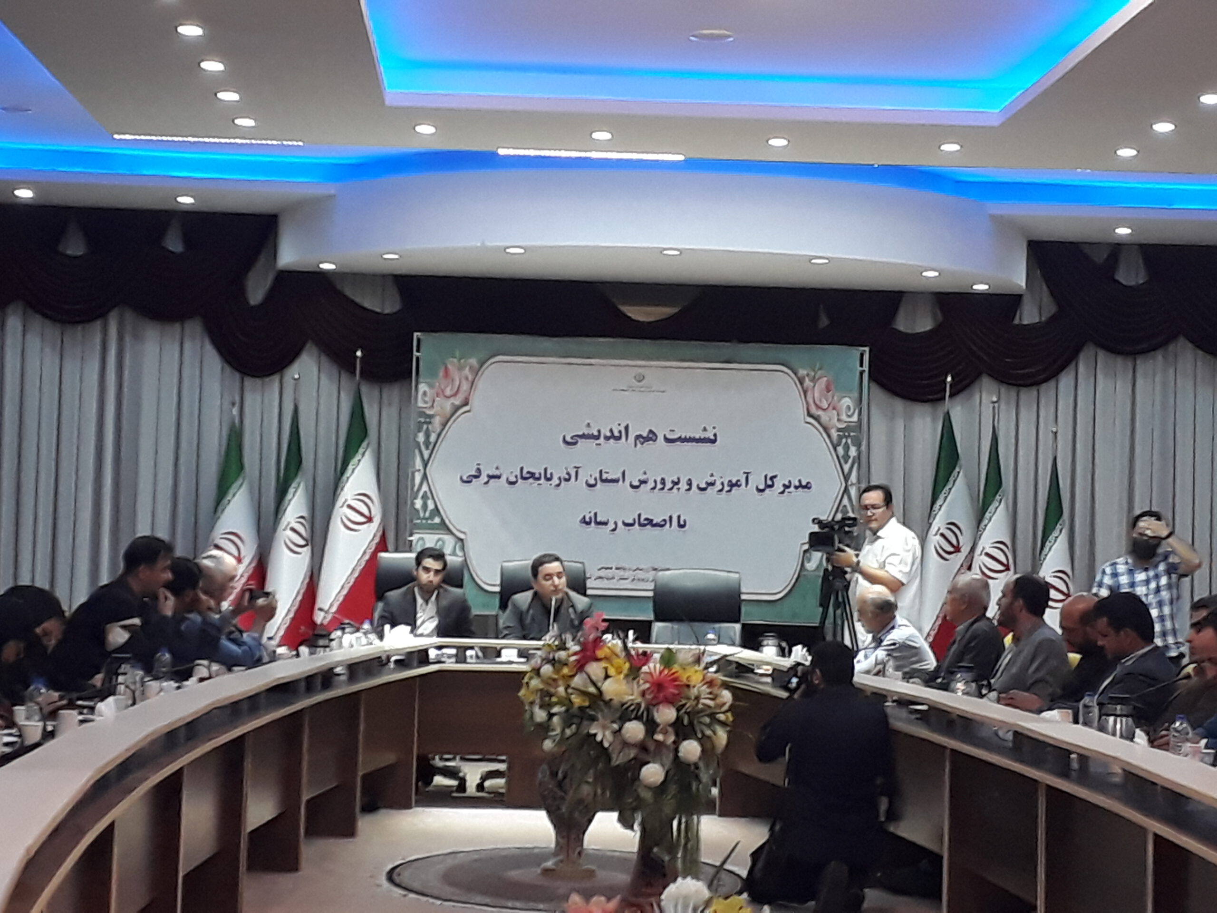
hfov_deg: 65.3
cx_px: 608
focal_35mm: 27
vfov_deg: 51.4
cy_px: 456
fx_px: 949
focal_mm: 3.6
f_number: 1.9
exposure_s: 1/33
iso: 160
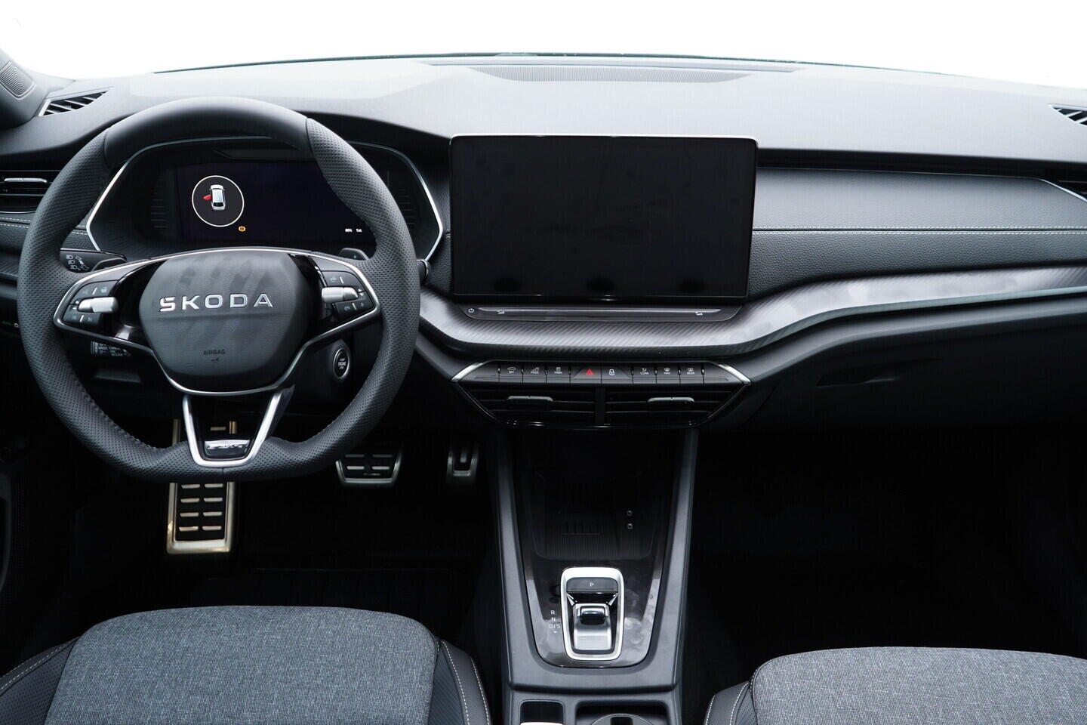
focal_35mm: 36
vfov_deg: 36.9
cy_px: 362
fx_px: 1087
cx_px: 544
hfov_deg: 53.1
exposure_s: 1/40
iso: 320
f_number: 2.8
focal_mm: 24
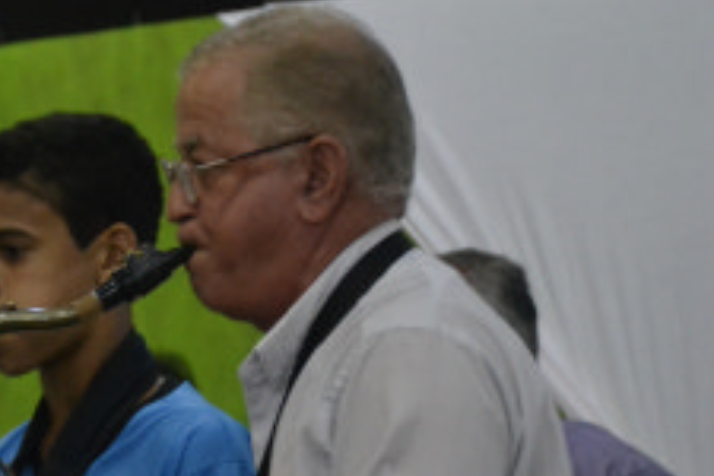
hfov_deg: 7.7
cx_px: -51
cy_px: 370
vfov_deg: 5.2
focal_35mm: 266
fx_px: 5275
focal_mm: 80
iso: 3200
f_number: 5.6
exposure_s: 1/40
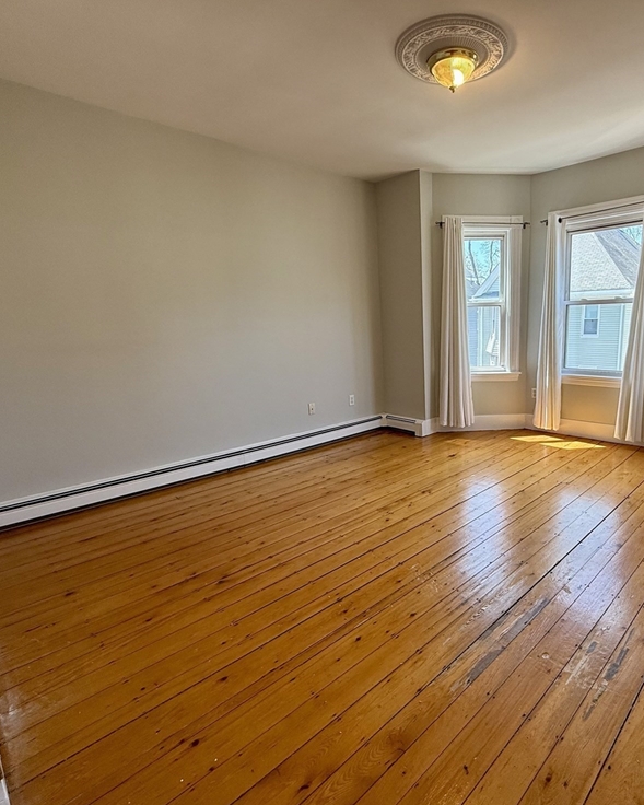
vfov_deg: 83.3
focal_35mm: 19
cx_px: 429
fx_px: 453
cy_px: 413
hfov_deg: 68.9
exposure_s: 1/120
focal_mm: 2.22
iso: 64
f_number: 2.2
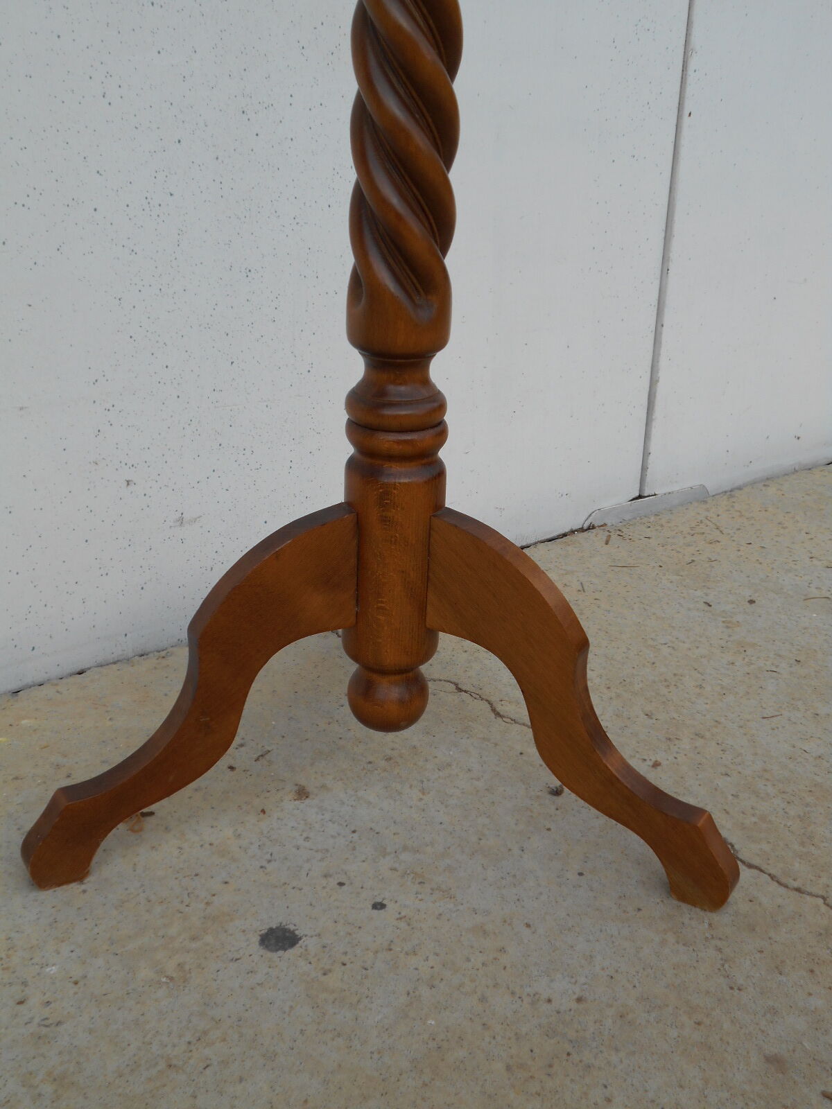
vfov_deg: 42.9
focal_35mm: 44
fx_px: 1410
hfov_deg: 32.9
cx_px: 416
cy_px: 554
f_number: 4.2
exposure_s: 1/400
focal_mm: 7.7
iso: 80
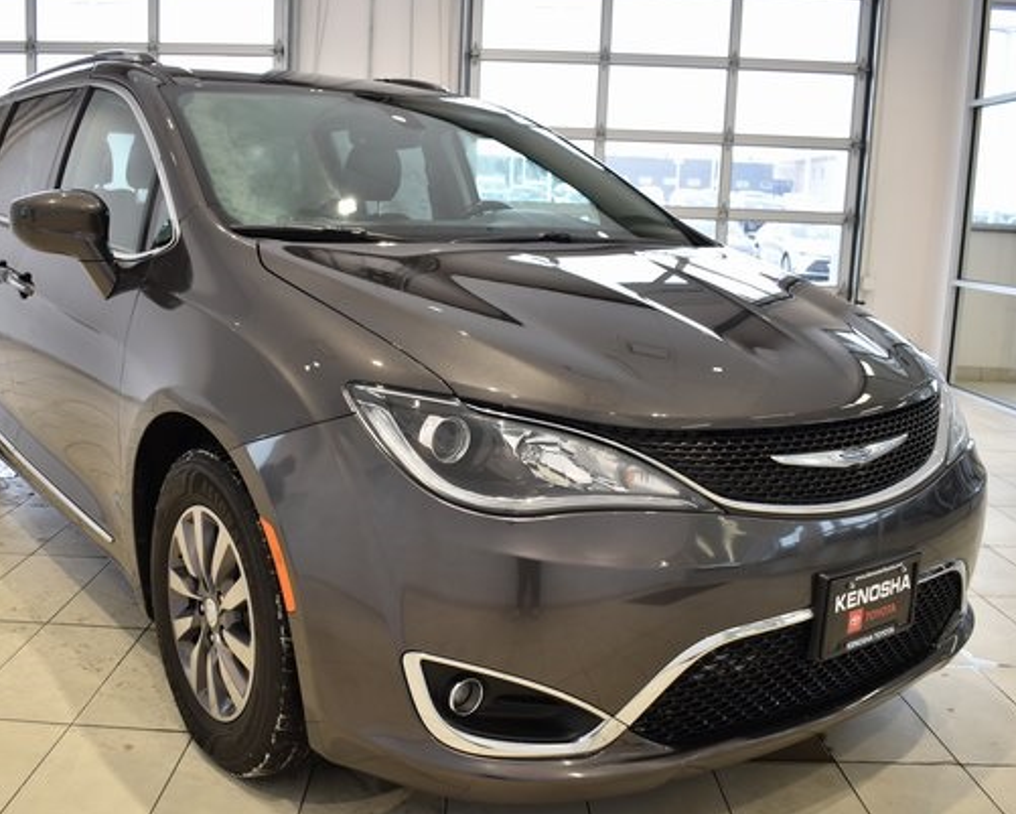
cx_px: 438
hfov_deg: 50.1
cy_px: 407
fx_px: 1083
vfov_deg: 41.2
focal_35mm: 36
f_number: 3.5
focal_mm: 20
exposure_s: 1/30
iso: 125
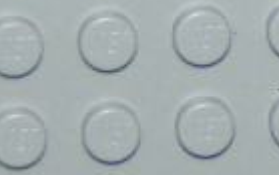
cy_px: -193
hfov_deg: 3.0
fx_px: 5325
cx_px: 494
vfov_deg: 1.9
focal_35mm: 700
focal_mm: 21.9
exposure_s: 1/160
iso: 200
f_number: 3.5
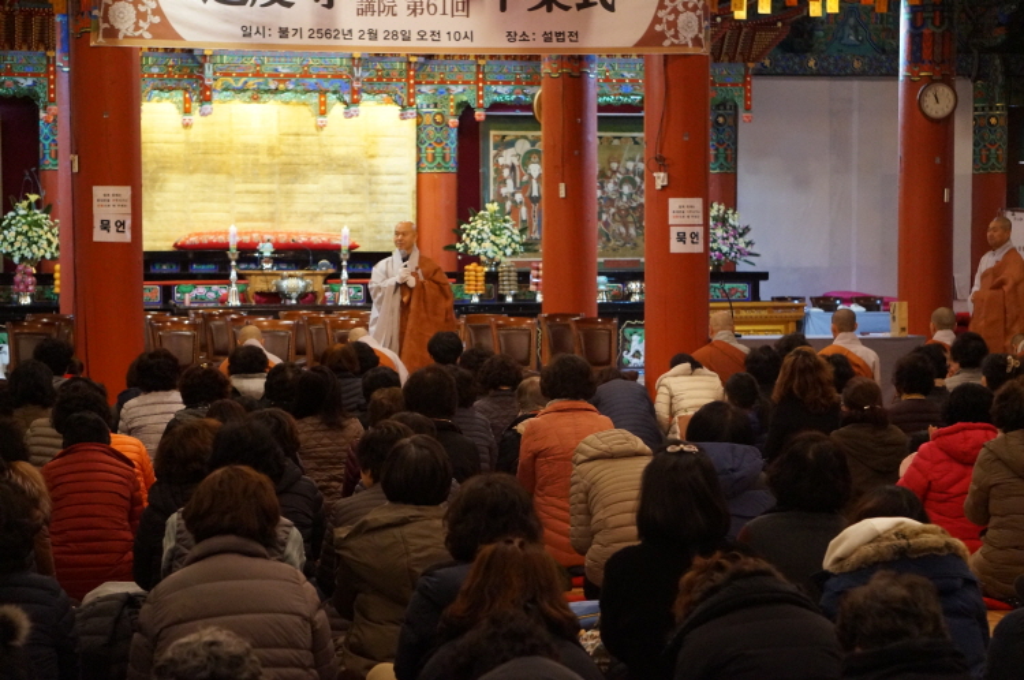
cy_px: 340
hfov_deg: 24.6
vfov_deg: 16.5
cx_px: 512
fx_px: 2344
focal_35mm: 82
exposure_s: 1/80
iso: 3200
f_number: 4.5
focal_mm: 55
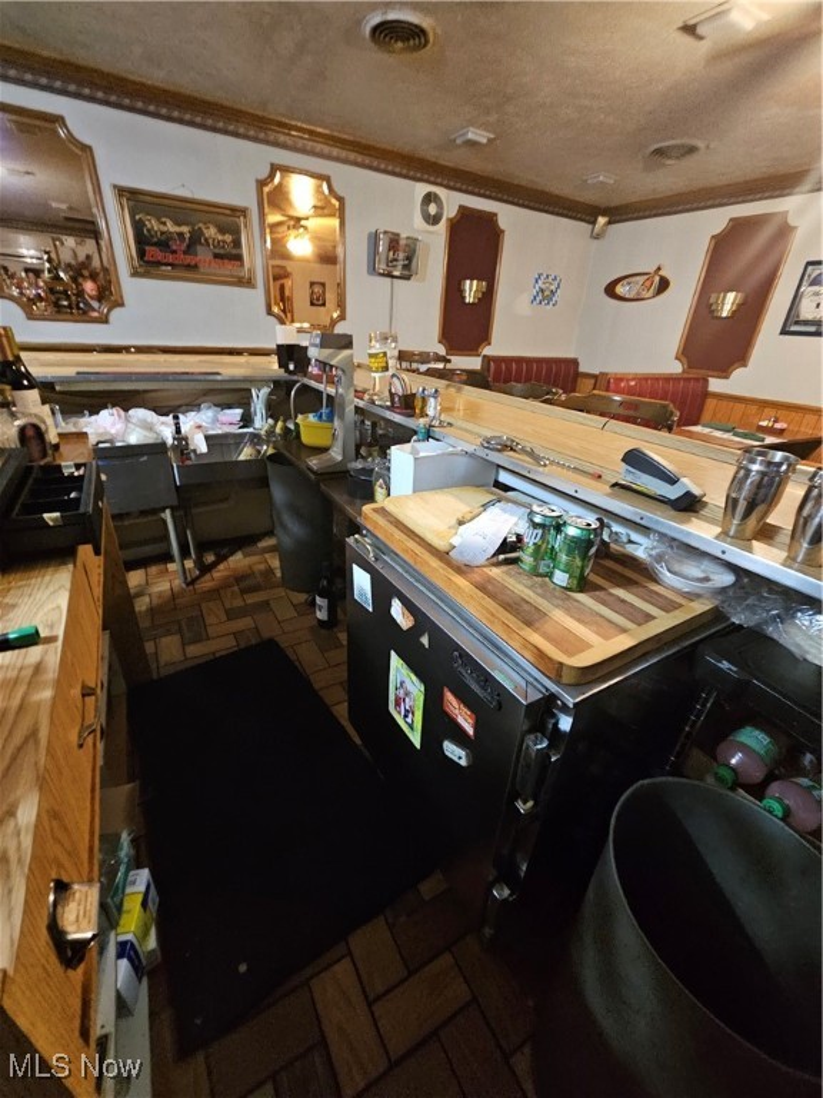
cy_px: 549
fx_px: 412
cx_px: 412
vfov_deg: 106.2
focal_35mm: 13
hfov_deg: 89.9
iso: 1000
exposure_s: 1/24
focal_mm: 2.2
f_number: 2.2
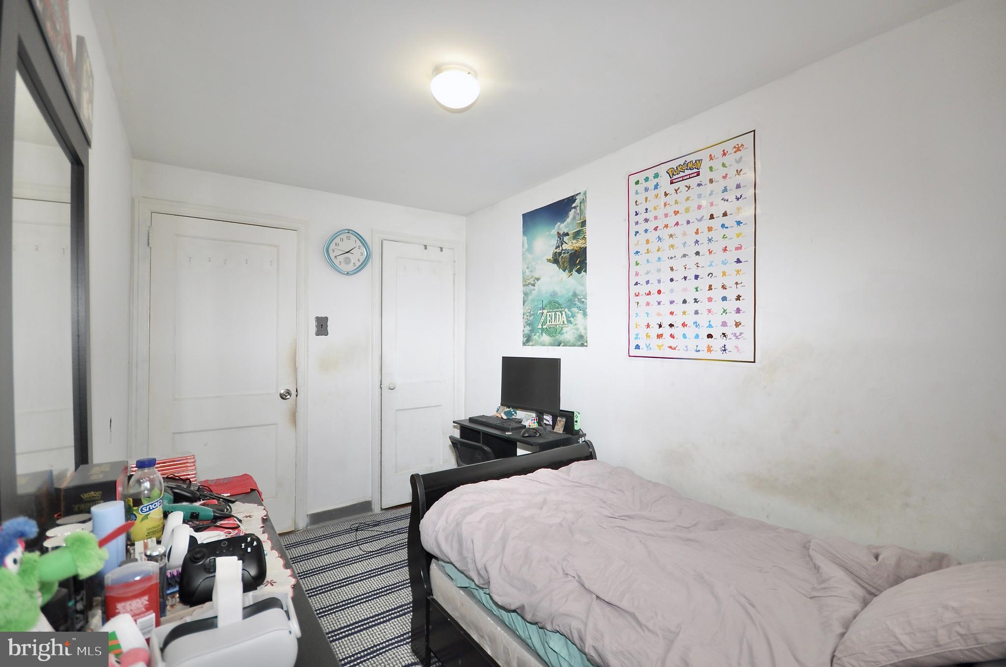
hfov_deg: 100.5
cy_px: 334
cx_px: 503
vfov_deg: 77.1
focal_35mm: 15
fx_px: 419
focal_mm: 10
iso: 400
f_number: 5
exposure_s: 1/60
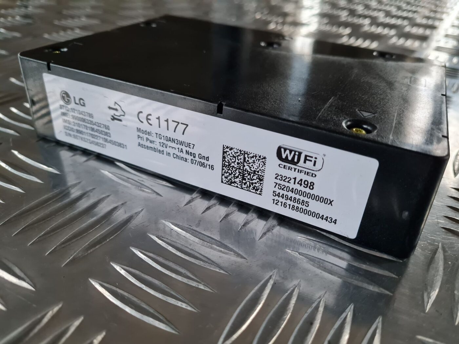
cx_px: 230
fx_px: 345
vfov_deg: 53.1
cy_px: 172
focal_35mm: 26
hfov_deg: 67.3
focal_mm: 5.4
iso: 640
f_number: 1.8
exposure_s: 1/50
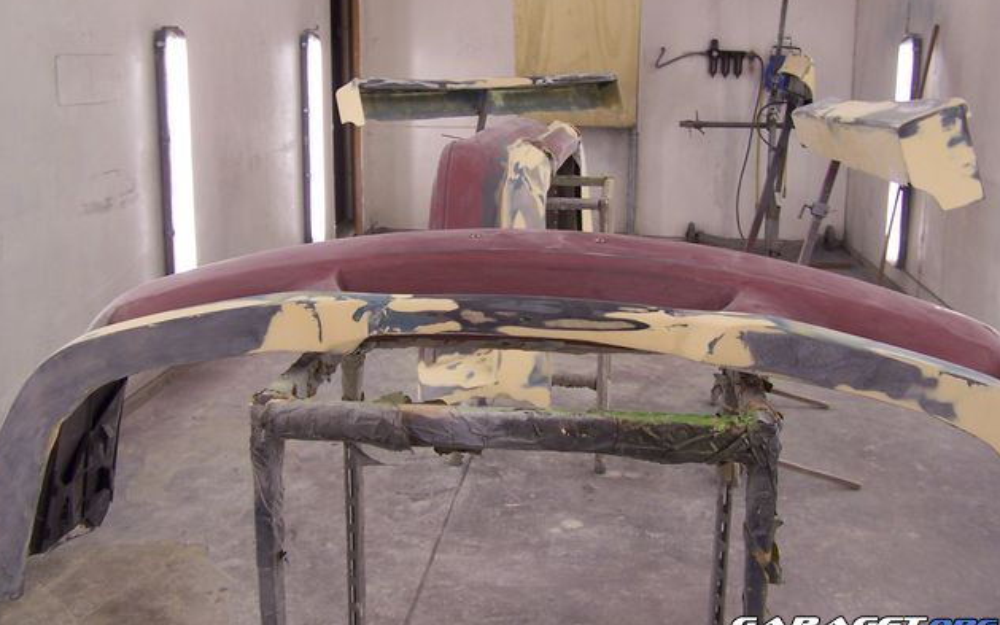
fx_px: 1117
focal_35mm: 41
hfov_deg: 48.2
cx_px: 494
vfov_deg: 31.2
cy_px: 259
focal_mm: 6.3
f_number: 2.8
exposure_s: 1/30
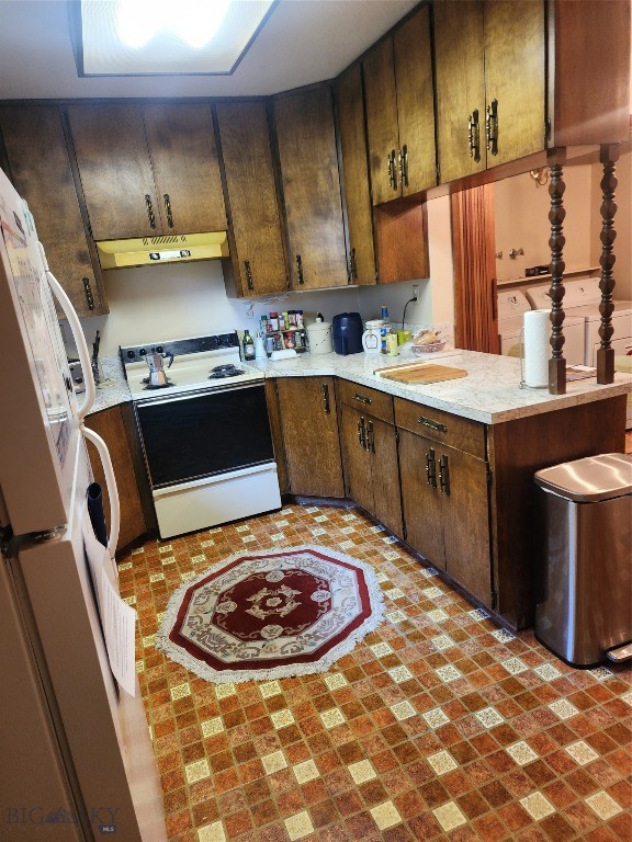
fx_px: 560
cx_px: 316
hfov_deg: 58.9
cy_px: 421
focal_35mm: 23
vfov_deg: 73.9
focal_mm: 6.4
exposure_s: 1/30
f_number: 1.8
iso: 320
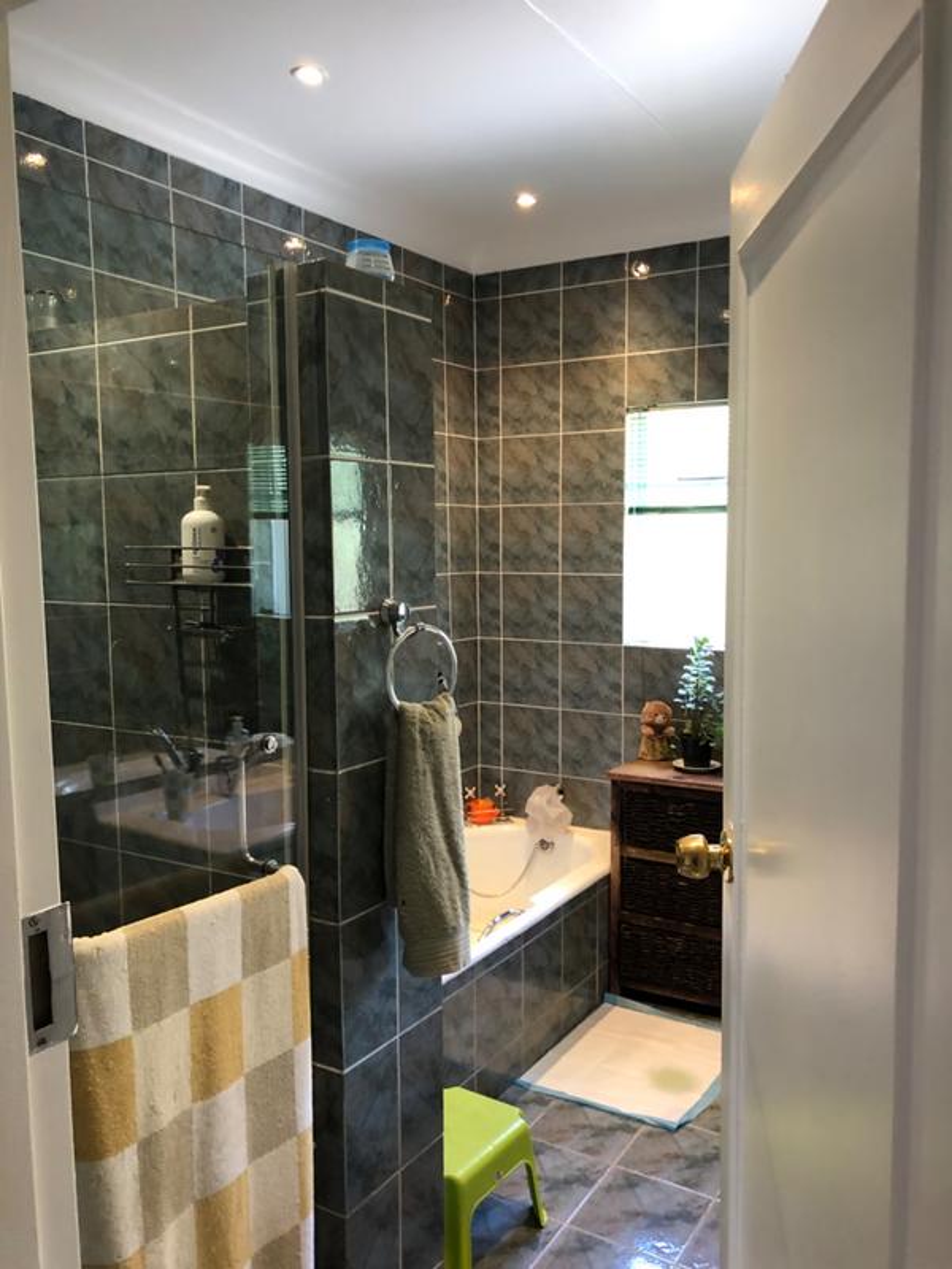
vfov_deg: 63.4
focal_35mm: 28
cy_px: 634
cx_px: 476
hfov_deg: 49.7
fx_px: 1027
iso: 64
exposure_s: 1/17
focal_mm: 4
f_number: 1.8
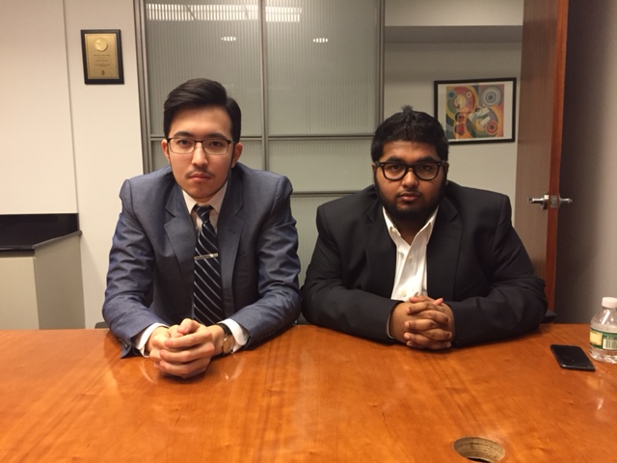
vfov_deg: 48.2
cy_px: 232
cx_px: 308
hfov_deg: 61.7
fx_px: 517
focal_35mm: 29
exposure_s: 1/30
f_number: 2.2
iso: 160
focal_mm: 4.15
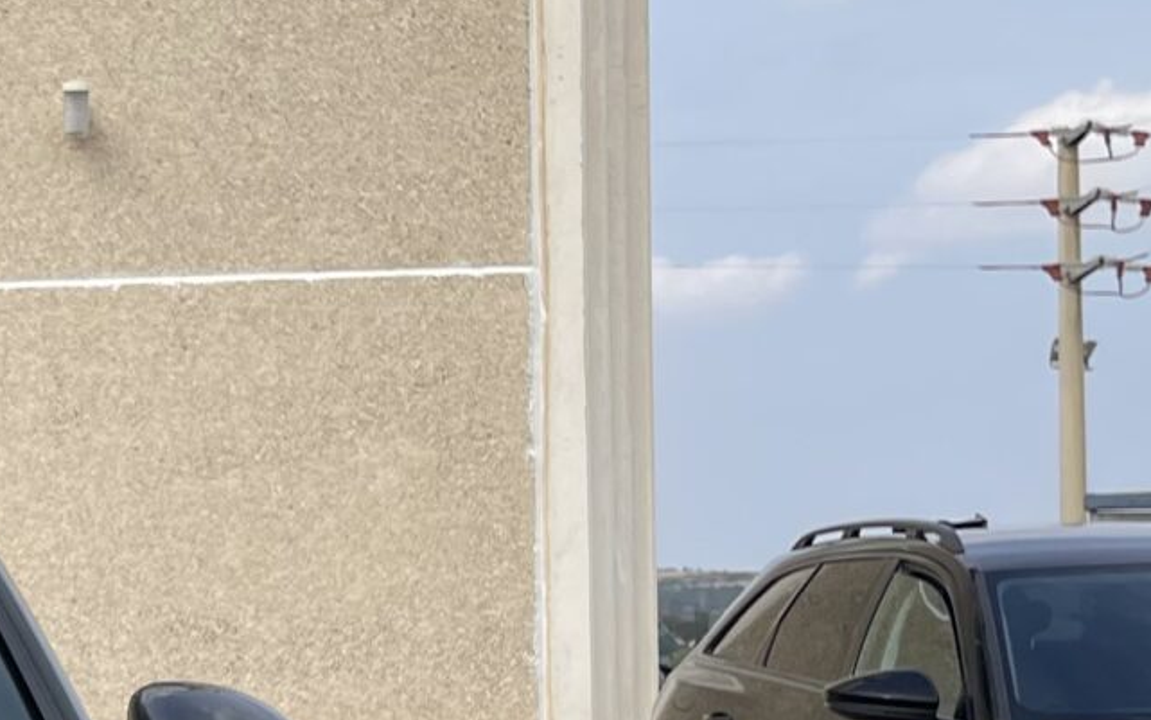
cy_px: 650
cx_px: -655
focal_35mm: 110
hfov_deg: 16.9
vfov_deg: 11.8
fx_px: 3451
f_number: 1.6
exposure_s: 1/3125
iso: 32
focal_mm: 4.2
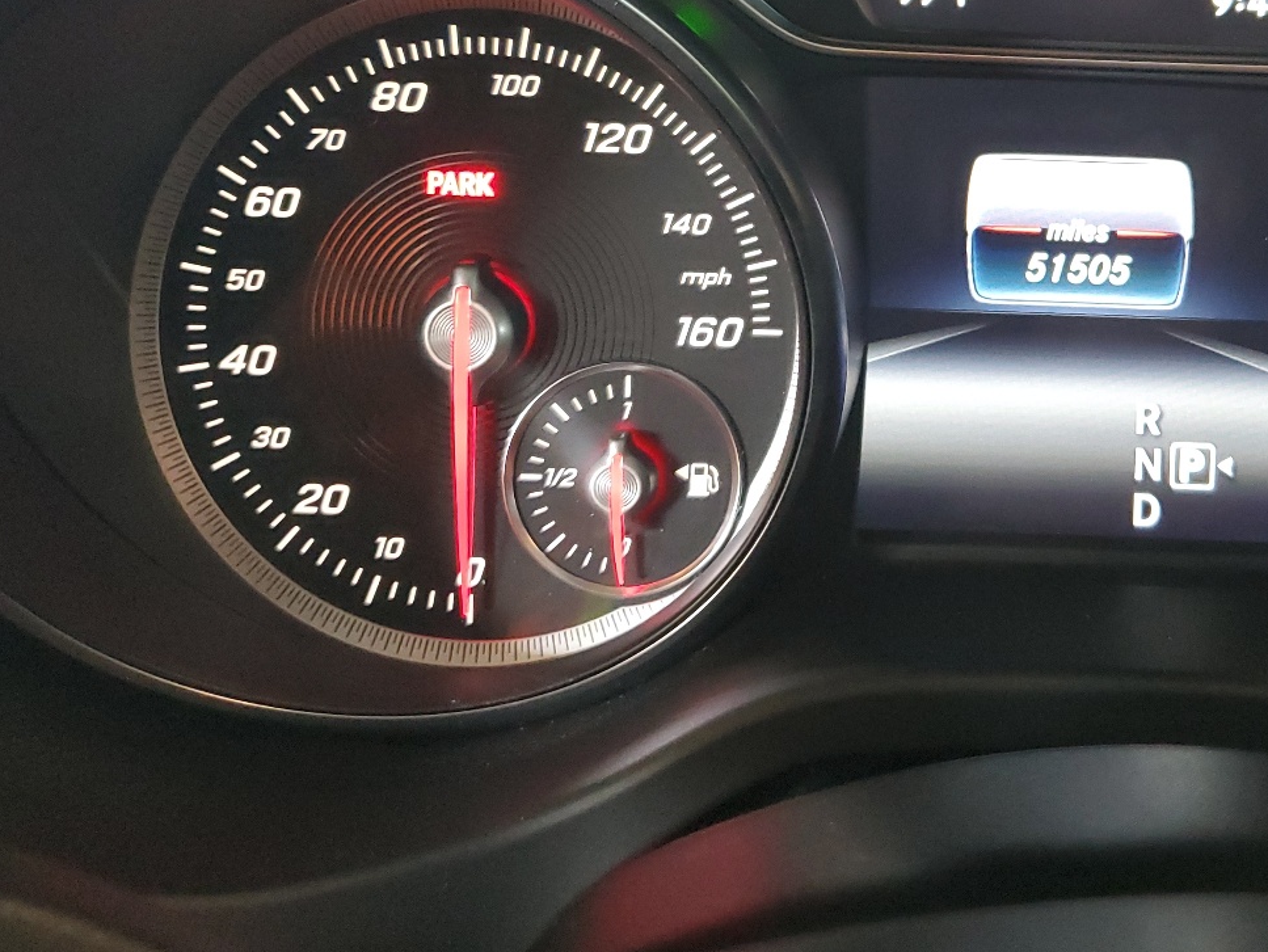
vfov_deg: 32.6
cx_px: 1015
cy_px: 176
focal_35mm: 43
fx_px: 1576
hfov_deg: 41.9
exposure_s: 1/40
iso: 346
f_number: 1.5
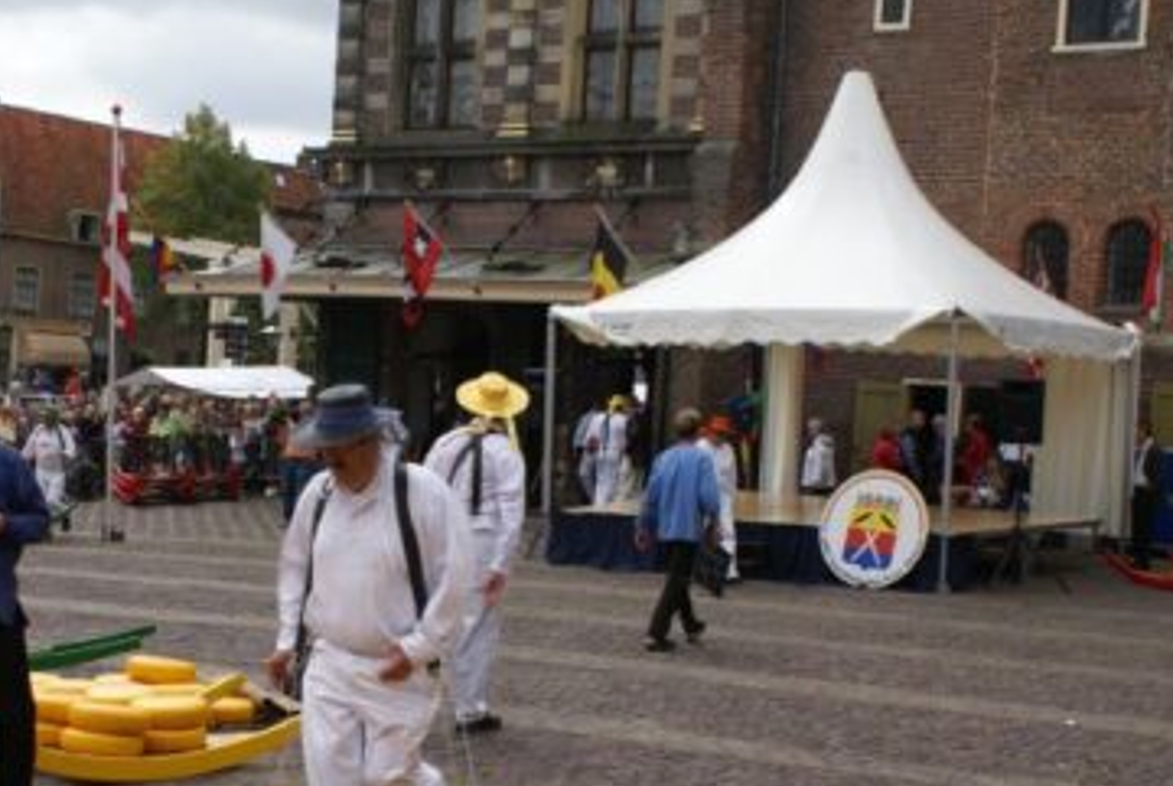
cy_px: 582
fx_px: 2120
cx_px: 391
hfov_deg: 30.7
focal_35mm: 65
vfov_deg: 20.8
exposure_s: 1/125
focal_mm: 26
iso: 100
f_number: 9
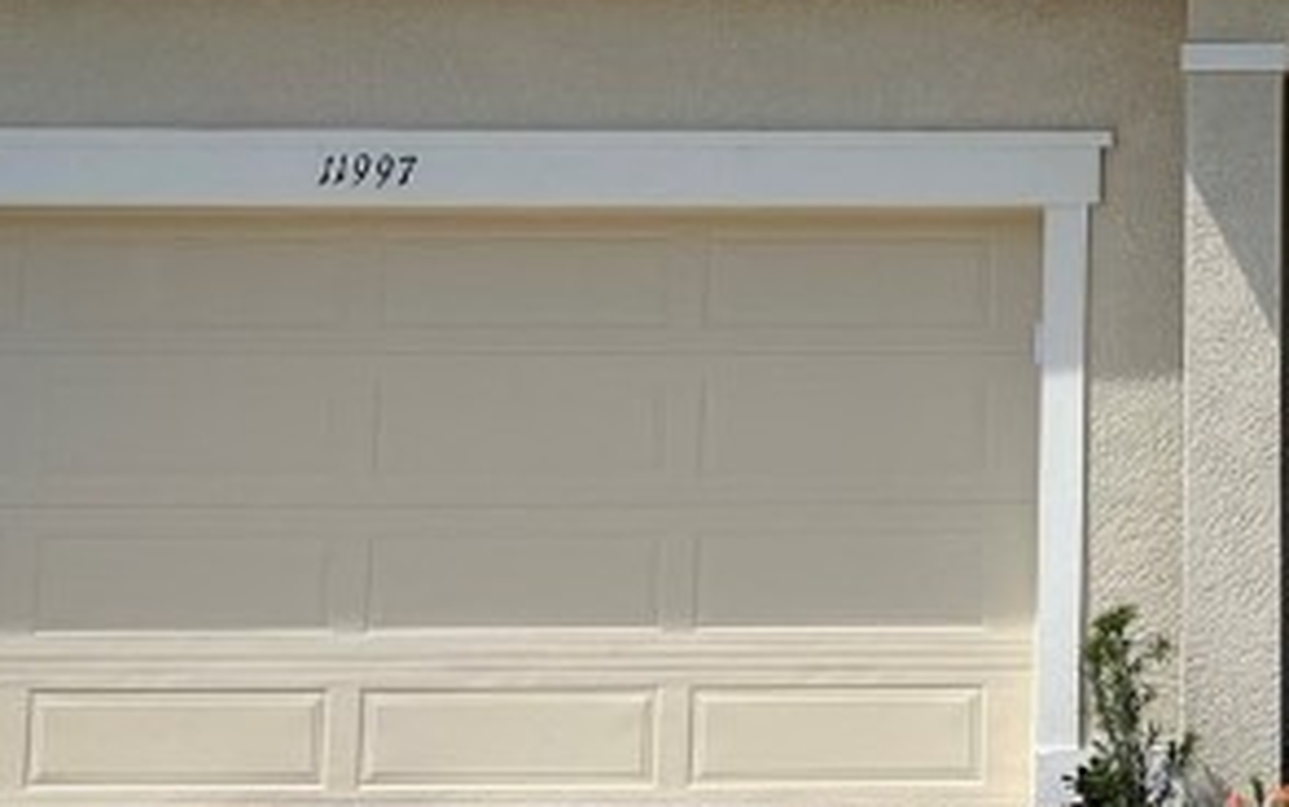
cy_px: -57
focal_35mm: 96
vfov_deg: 13.4
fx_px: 3374
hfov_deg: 20.9
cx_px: 1298
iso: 50
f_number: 1.5
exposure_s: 1/4630
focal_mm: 5.7
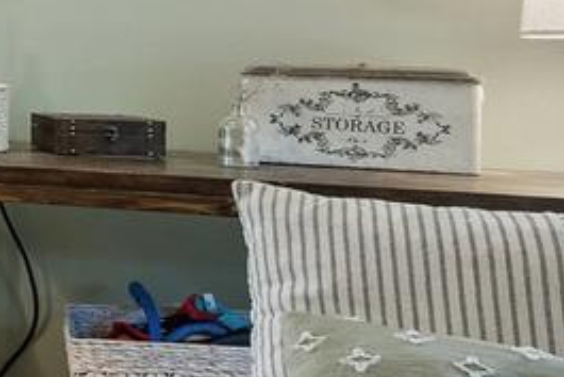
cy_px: 23
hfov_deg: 13.5
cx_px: -913
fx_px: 1364
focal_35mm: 87
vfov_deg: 15.5
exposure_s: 1.3
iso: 640
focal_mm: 16
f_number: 8
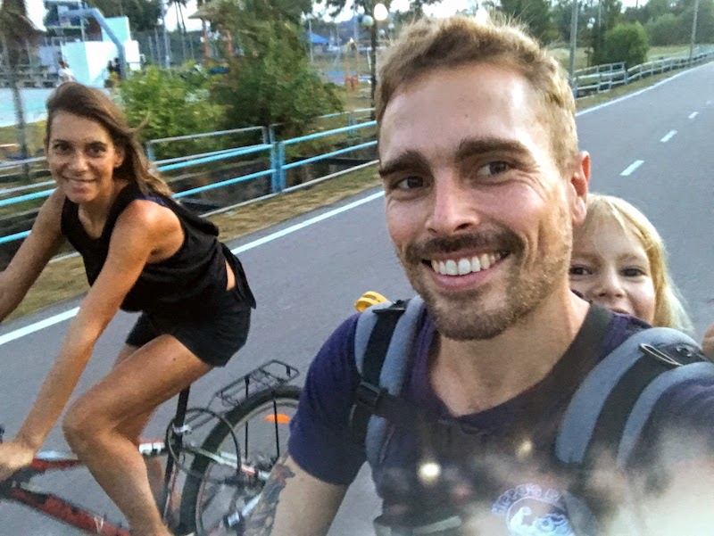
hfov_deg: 56.8
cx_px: 357
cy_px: 268
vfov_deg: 44.2
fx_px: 660
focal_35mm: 32
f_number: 2.2
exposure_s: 1/17
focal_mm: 2.87
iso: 200
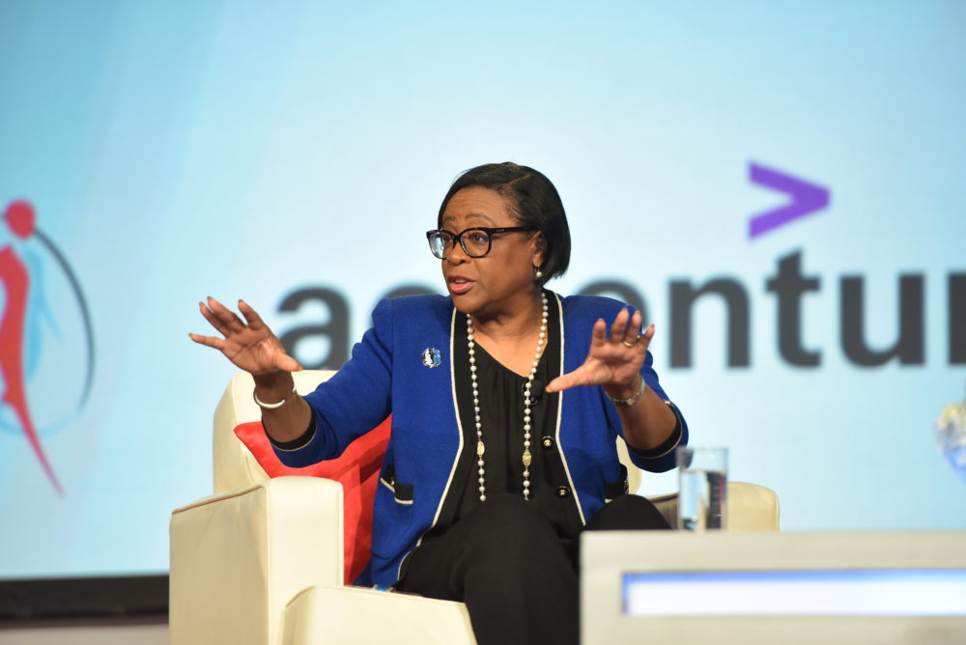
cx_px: 483
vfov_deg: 6.9
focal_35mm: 200
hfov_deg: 10.3
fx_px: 5370
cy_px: 322
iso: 2000
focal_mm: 200
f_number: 4.5
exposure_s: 1/200
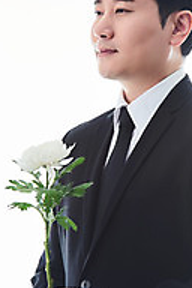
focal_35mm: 281
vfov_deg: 7.3
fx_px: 2248
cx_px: 131
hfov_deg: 4.9
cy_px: 178
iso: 100
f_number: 14
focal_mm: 135
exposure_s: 1/125
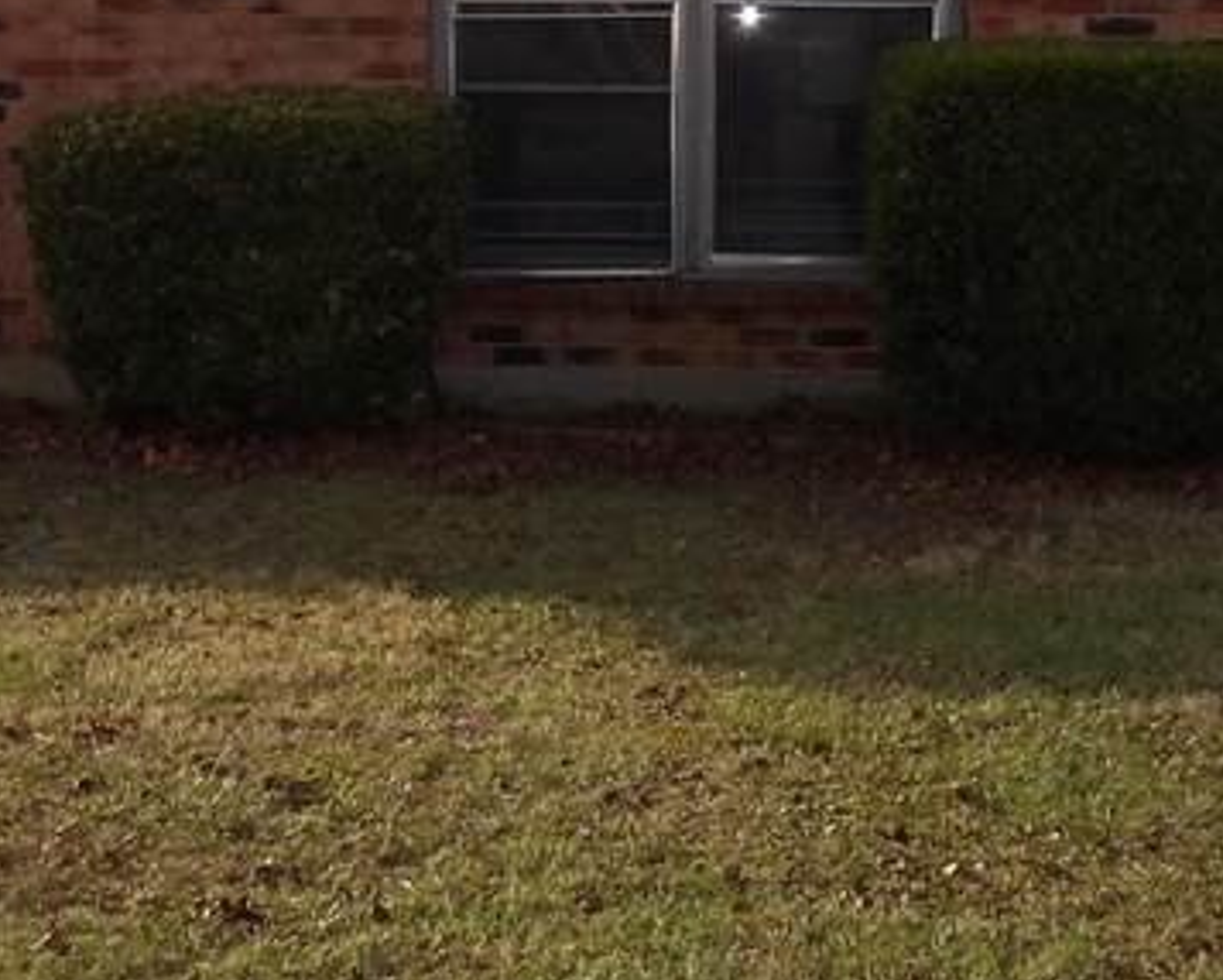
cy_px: 178
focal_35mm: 84
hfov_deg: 22.6
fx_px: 3042
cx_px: 411
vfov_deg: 18.1
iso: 100
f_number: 3.2
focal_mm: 4.3
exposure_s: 1/451
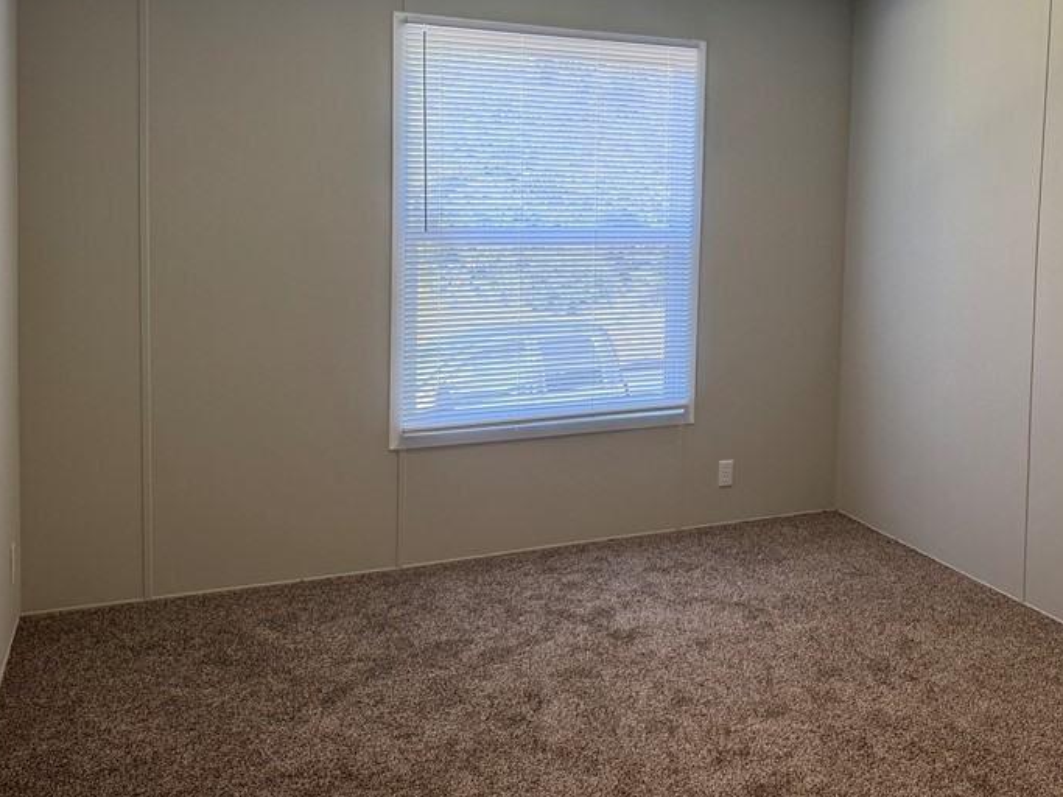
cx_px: 707
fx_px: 1105
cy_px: 260
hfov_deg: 50.5
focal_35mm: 36
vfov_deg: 39.1
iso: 125
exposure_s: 1/120
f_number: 1.78
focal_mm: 6.76
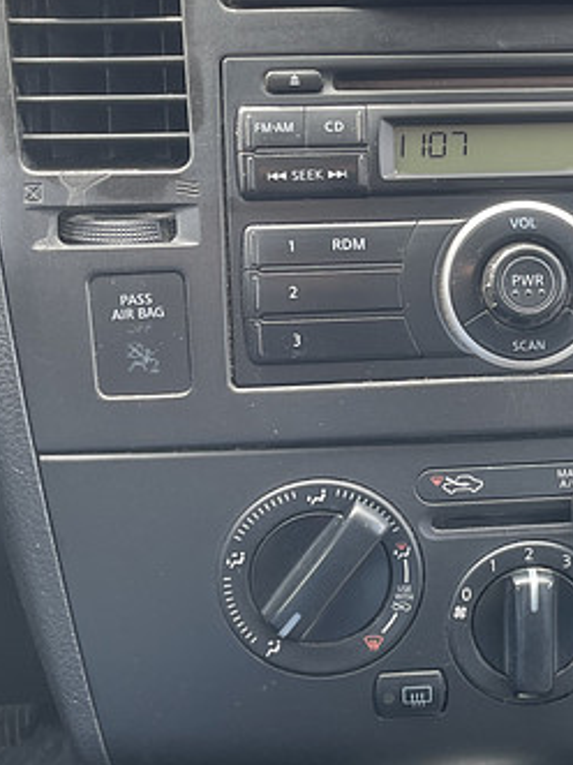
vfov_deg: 33.2
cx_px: 541
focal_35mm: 58
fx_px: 1281
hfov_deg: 24.3
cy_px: 340
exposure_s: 1/171
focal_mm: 5.1
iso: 32
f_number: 1.6
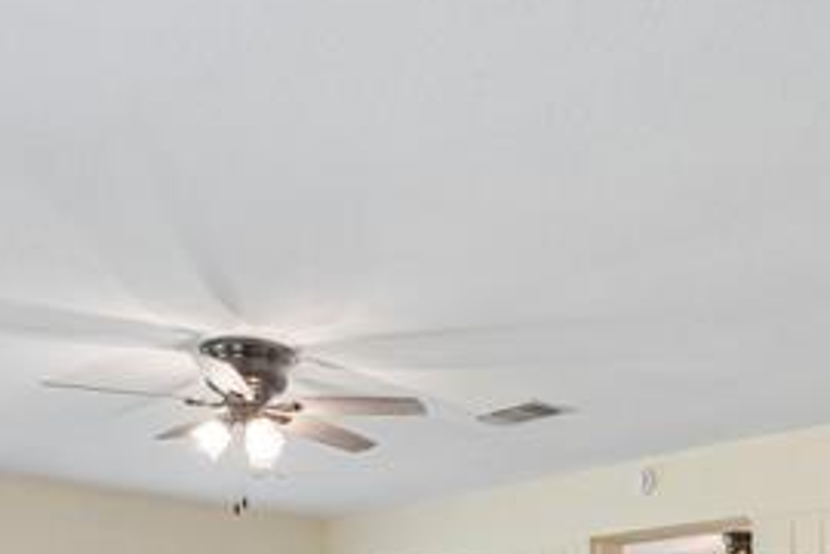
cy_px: 733
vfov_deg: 22.6
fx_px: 1222
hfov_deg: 36.9
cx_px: 590
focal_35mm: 53
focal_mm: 14
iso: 500
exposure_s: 1/1.67
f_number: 9
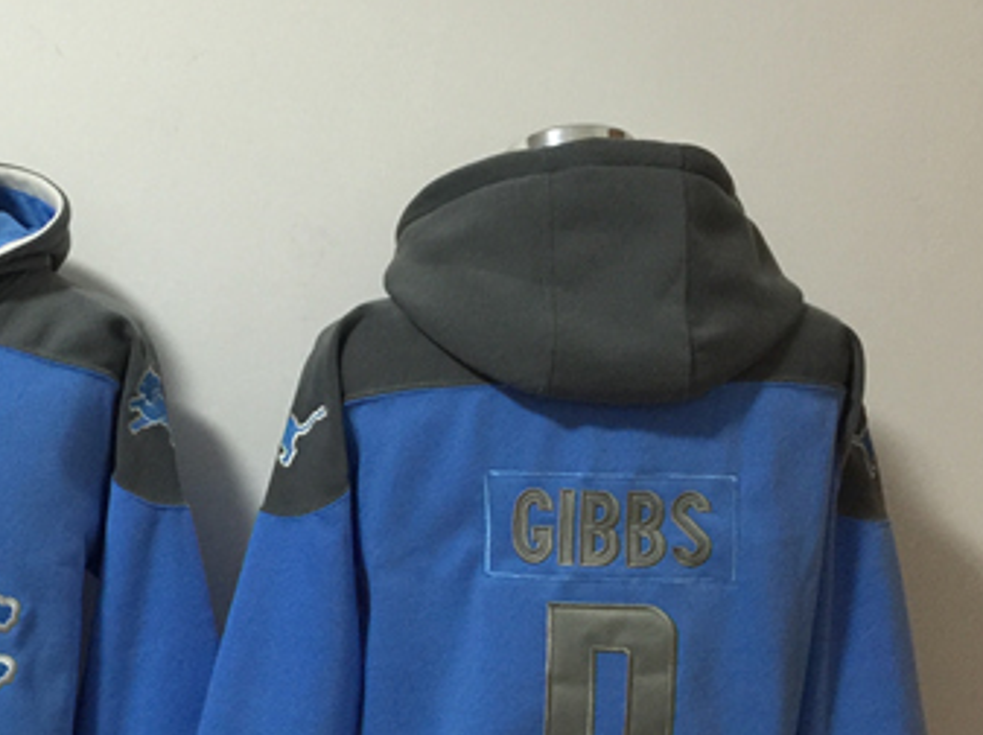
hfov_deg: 33.6
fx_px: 1589
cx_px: 222
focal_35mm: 56
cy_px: 494
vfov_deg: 25.9
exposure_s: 1/10
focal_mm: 4.15
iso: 125
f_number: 2.2
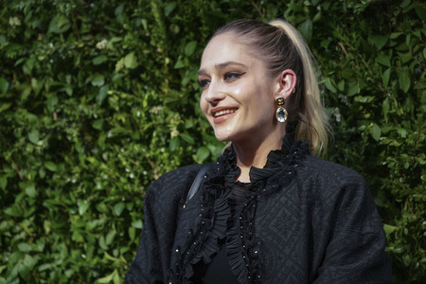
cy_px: 142
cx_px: 213
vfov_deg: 12.0
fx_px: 1349
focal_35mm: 114
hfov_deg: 17.9
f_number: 4.5
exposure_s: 1/320
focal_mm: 114
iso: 2500
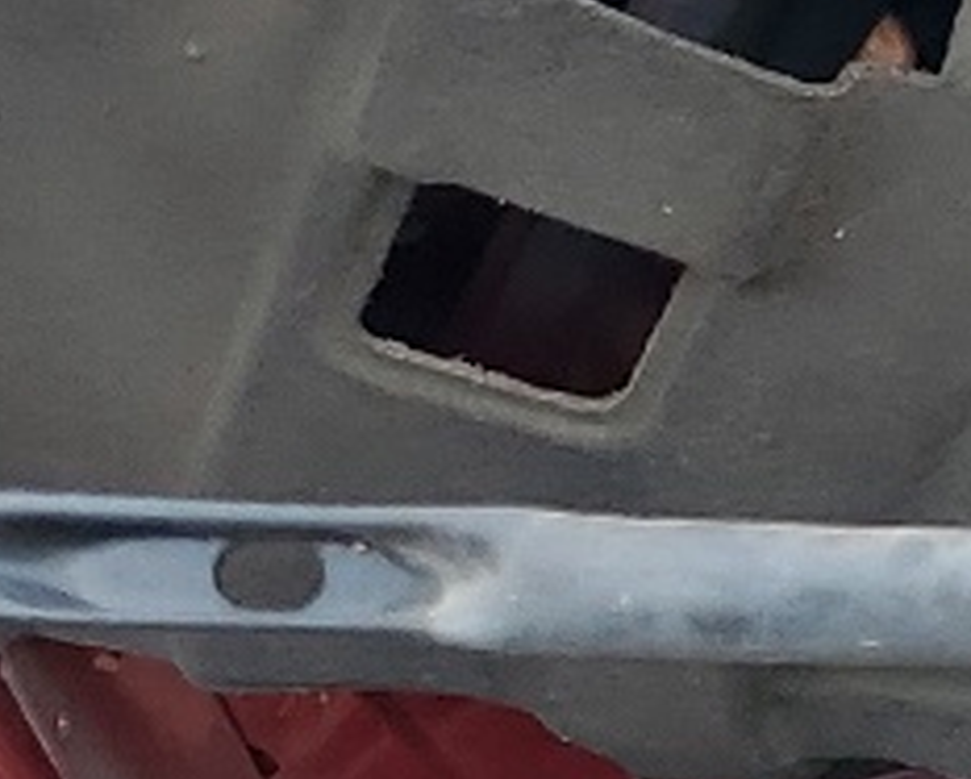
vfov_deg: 8.3
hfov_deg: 9.2
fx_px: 5007
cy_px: 1695
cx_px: 2771
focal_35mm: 174
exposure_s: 1/667
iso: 50
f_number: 1.5
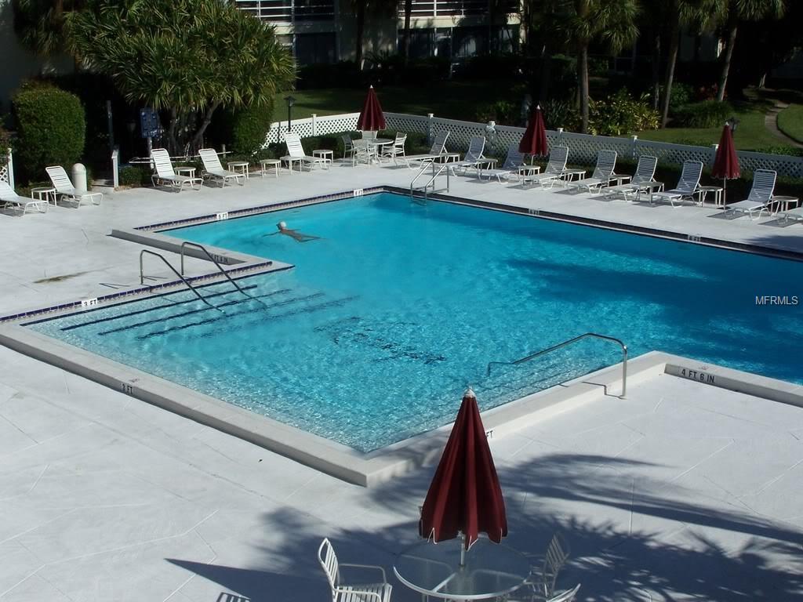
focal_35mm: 59
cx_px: 402
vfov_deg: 24.8
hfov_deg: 32.7
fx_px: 1369
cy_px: 301
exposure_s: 1/750
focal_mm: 9.8
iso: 80
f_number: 6.3
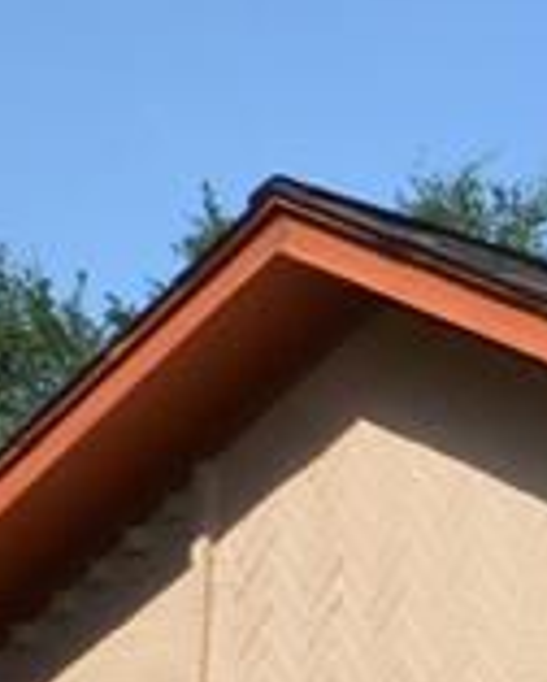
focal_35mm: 128
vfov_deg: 14.5
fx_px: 2585
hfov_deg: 8.7
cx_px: 1906
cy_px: 812
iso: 800
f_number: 13
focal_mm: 14
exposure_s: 1/640
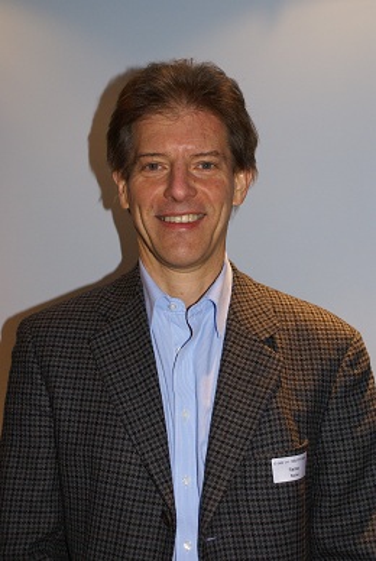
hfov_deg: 25.8
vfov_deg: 37.8
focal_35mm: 52
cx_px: 188
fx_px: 820
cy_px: 280
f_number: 5.6
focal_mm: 35
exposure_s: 1/60
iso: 400
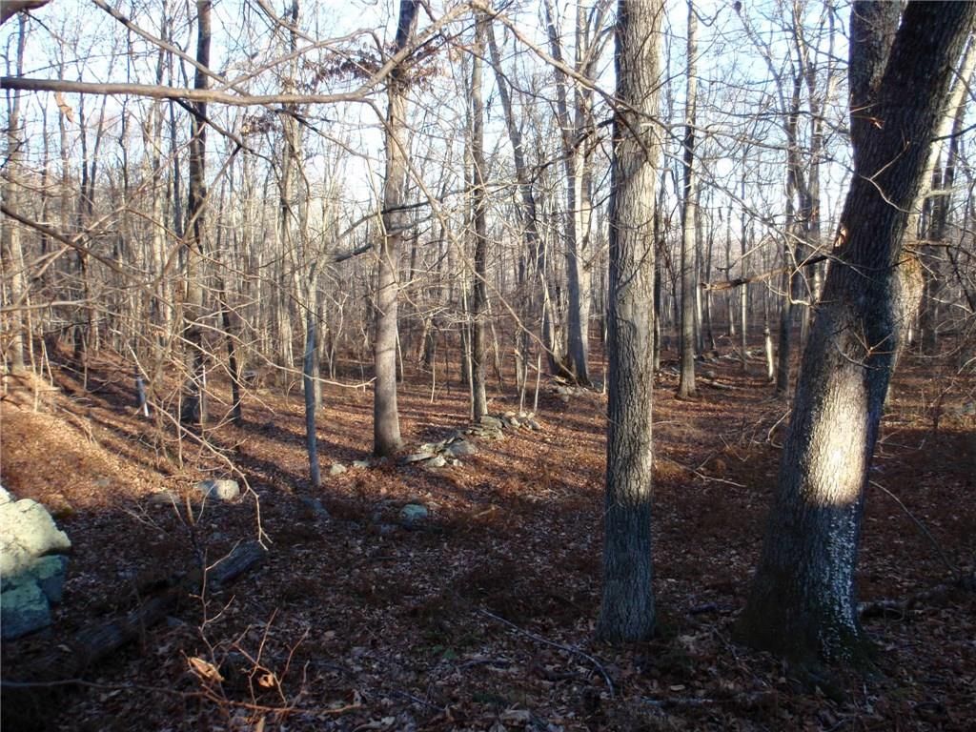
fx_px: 789
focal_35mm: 28
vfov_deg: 49.7
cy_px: 366
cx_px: 488
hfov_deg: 63.4
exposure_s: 1/80
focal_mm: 5
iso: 64
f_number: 3.2
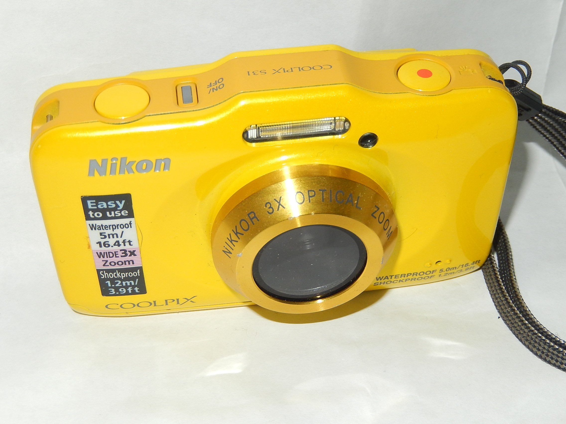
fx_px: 948
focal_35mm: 58
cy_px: 212
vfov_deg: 25.2
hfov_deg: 33.2
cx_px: 283
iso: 200
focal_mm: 10.4
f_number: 9.2
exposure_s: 1/30
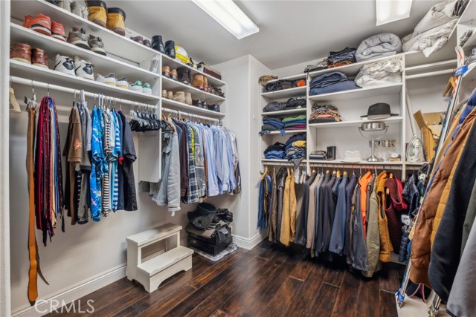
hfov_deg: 100.4
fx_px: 198
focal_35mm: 15
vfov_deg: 77.4
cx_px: 238
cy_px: 158
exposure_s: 1/3.33
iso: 160
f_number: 8
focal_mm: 10
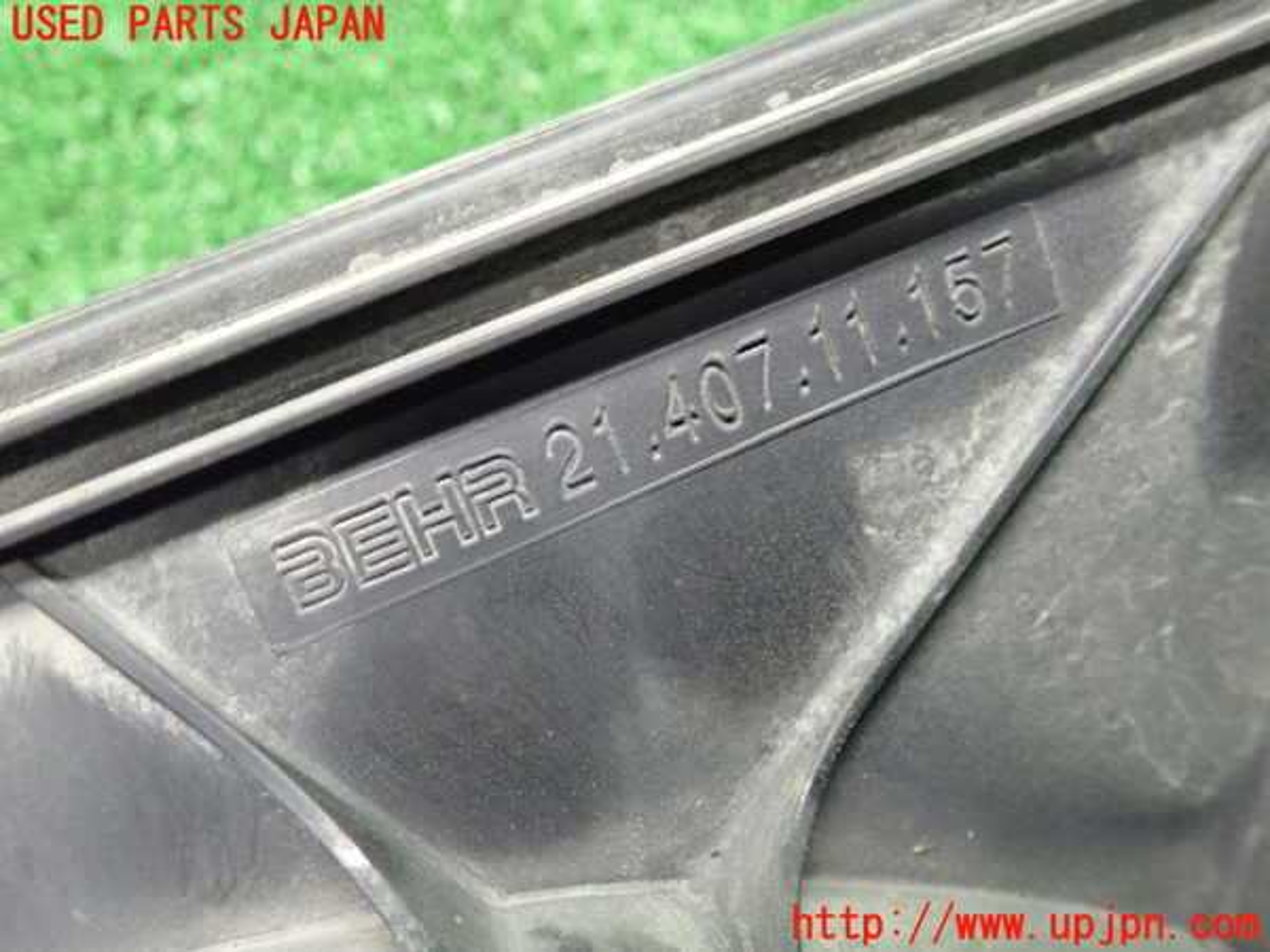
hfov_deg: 60.0
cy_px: 476
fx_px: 1101
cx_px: 635
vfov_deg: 46.8
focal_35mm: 30
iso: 800
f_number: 2.3
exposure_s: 1/40
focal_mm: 5.5
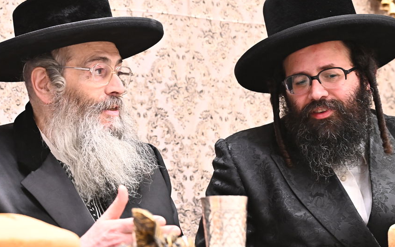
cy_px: 73
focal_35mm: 84
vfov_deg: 15.5
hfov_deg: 24.4
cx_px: 104
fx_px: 904
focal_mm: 50
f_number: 5
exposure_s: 1/160
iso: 3200
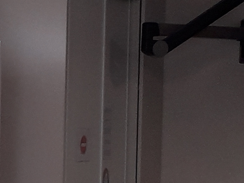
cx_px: -467
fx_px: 1234
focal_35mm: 175
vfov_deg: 8.2
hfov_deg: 9.2
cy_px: 302
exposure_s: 1/144
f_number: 1.9
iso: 40
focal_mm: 3.6
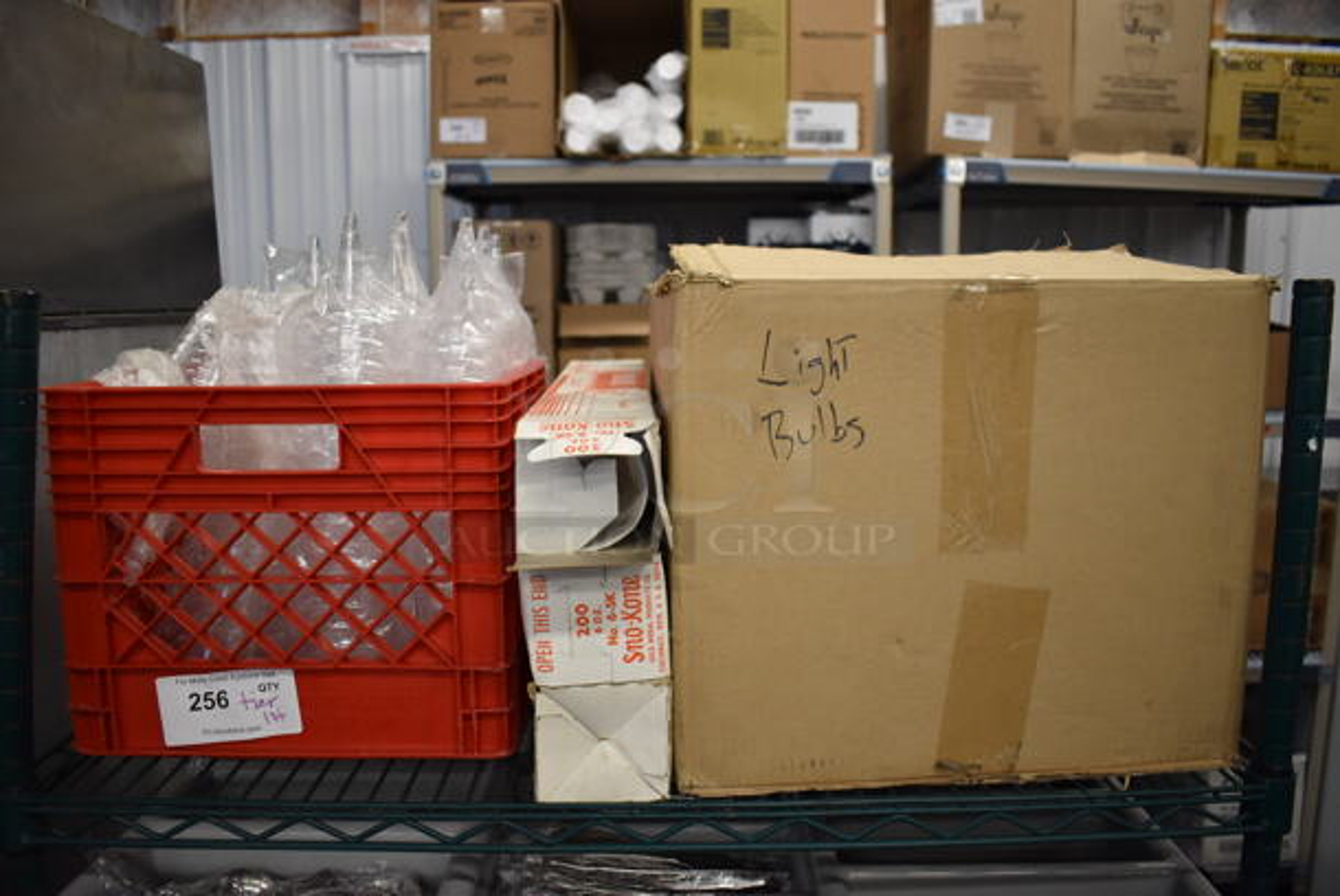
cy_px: 448
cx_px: 670
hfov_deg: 67.3
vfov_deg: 48.0
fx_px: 1006
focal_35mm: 27
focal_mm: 18
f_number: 3.5
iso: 1100
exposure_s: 1/125
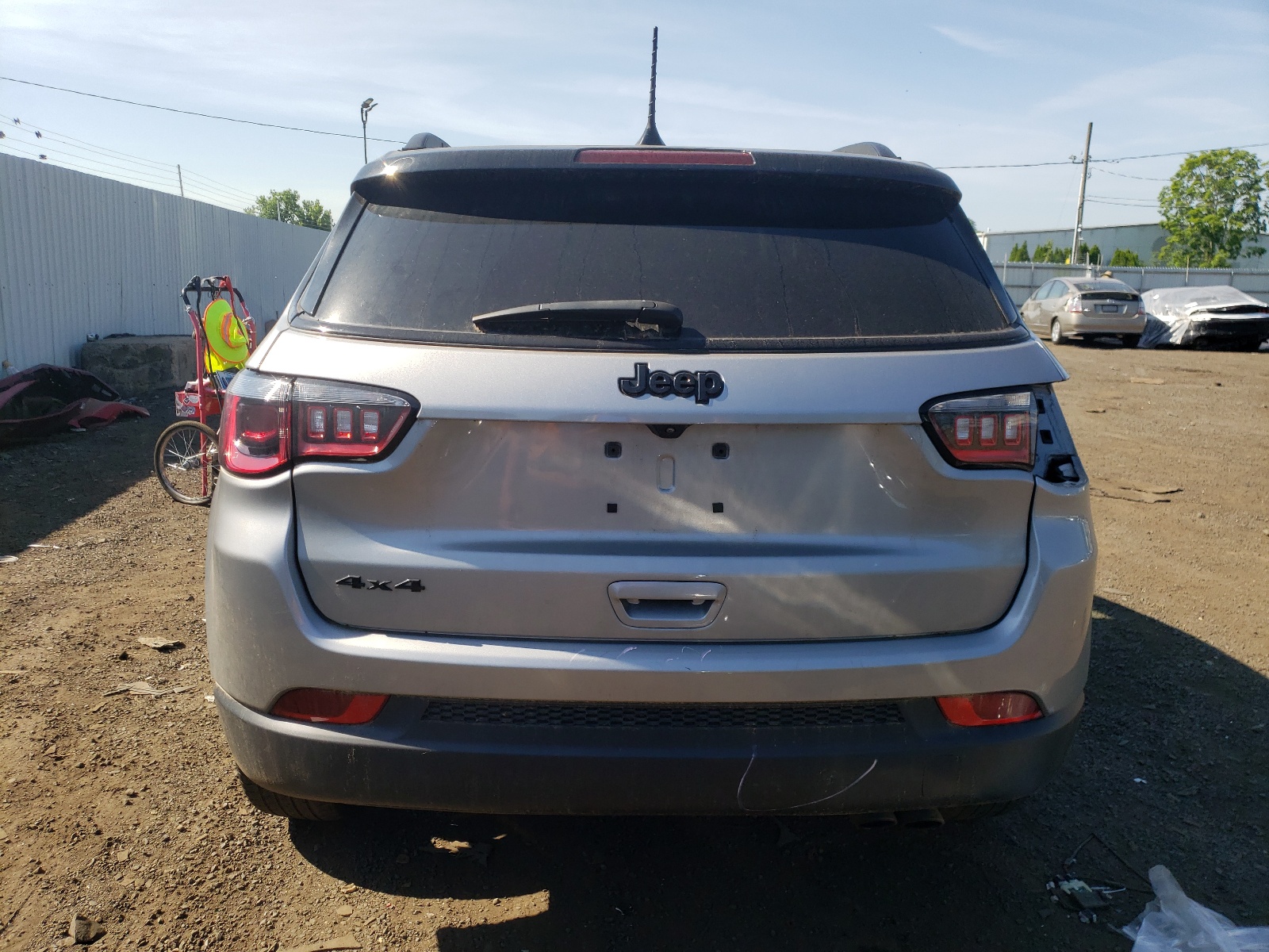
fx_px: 953
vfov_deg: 53.1
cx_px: 634
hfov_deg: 67.3
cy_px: 476
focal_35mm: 26
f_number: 1.5
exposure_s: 1/2000
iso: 50
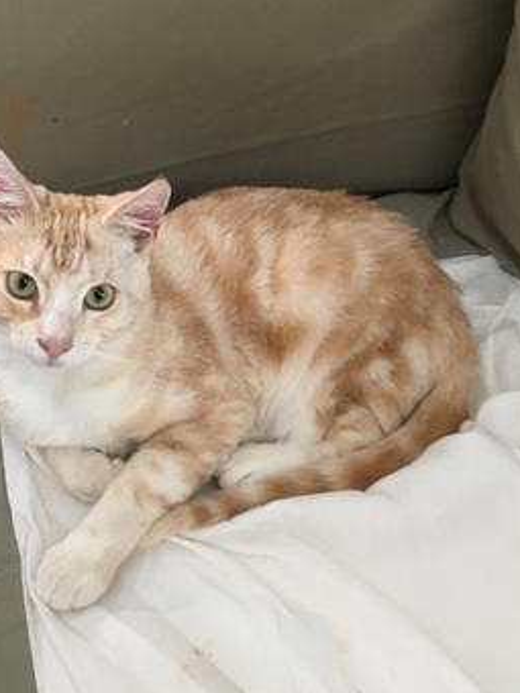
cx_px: 226
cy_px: 324
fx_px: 821
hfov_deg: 35.1
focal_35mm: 41
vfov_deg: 45.7
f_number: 2.2
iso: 200
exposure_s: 1/17
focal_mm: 4.15
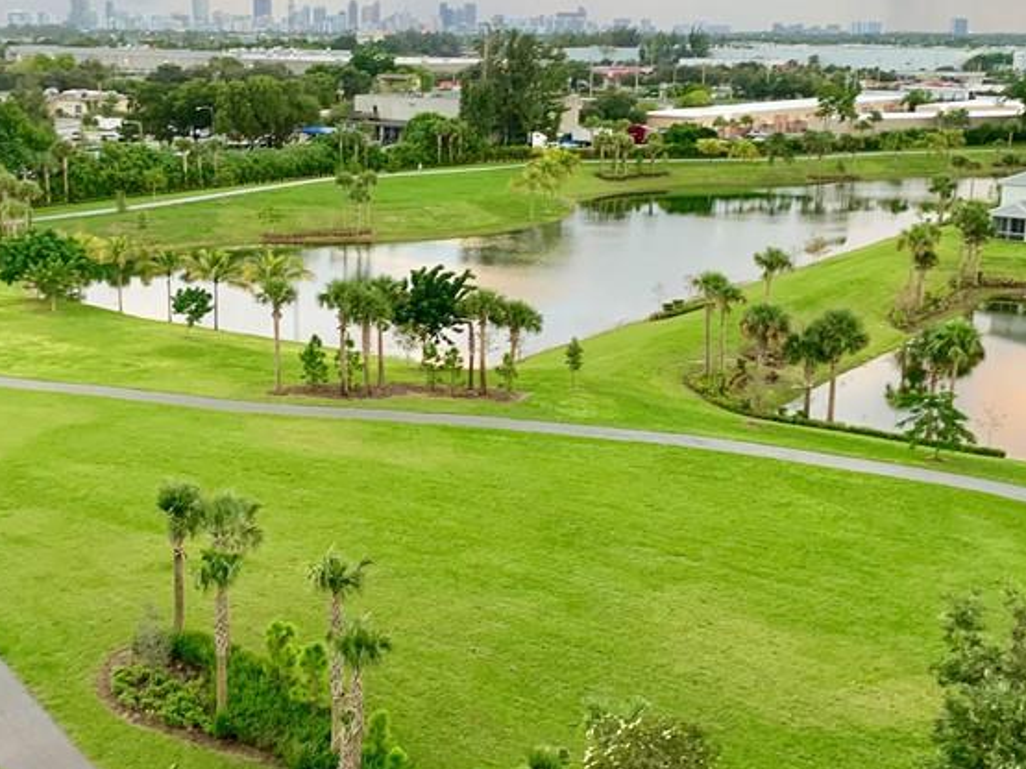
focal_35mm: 48
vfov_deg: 30.2
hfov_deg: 39.6
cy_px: 340
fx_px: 1422
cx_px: 451
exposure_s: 1/121
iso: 64
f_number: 1.8
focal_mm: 4.25
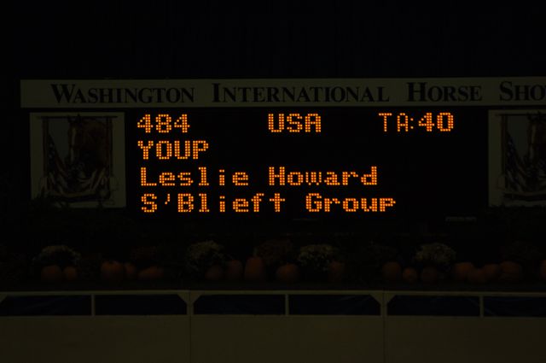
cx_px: 273
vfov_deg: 3.0
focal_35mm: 450
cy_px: 182
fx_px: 6816
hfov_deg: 4.6
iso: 400
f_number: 5.6
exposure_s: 1/250
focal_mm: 300
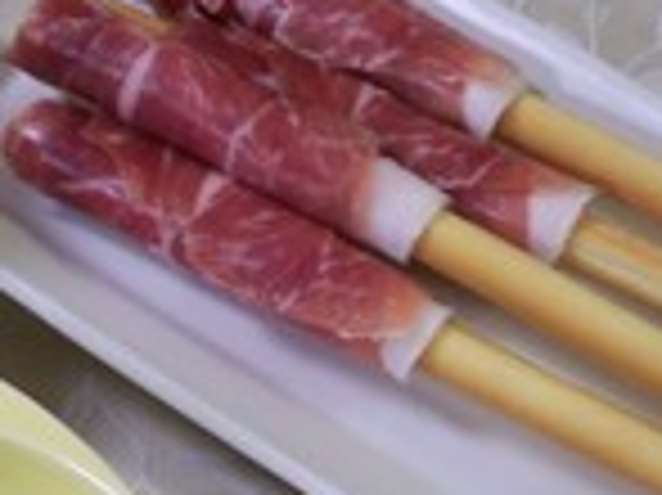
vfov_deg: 14.3
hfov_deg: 18.8
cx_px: 2
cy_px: 450
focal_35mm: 102
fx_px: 1949
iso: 200
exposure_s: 1/15
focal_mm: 6.4
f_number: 3.9
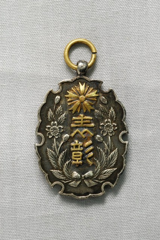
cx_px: 80
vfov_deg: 22.6
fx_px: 602
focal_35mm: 90
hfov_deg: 15.1
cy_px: 120
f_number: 8
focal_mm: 60
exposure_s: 1/15
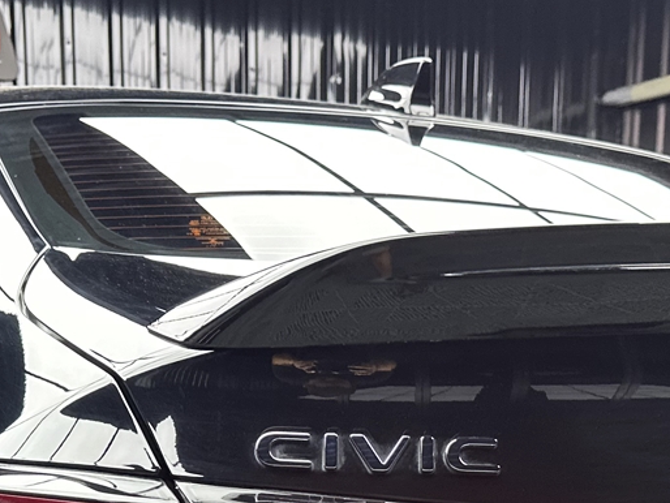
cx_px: 396
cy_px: 700
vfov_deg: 19.0
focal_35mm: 70
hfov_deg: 27.7
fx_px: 1355
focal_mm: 6.86
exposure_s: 1/50
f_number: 1.78
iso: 125
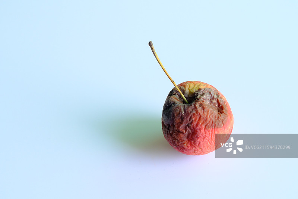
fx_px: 290
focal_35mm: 35
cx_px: 149
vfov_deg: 37.8
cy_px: 100
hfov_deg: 54.4
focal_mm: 23.4
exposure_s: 1/34
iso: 640
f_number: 7.1
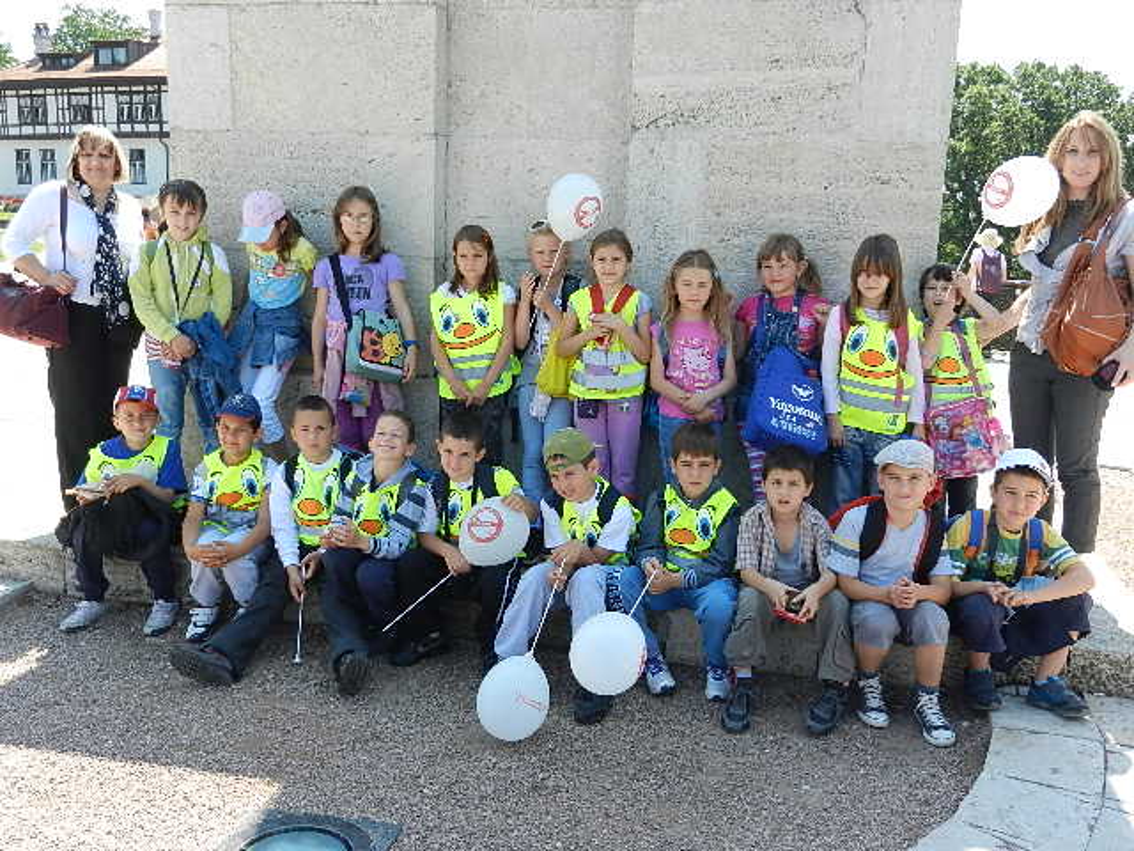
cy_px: 426
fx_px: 1081
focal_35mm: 33
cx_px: 567
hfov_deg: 55.4
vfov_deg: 42.9
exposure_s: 1/400
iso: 160
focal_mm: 5.9
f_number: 3.8
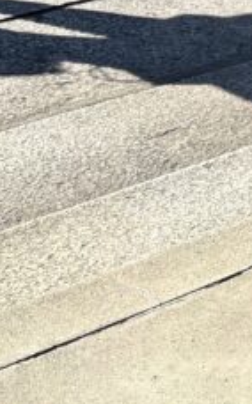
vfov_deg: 16.3
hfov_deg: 9.5
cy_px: -51
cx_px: 591
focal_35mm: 124
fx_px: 1366
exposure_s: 1/1876
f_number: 1.6
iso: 50
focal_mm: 5.96
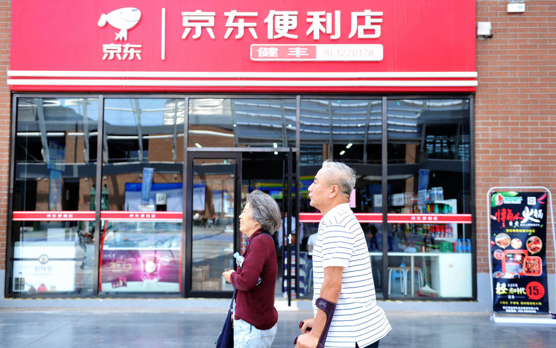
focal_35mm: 37
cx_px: 278
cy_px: 168
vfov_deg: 34.4
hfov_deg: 52.7
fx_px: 561
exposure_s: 1/1250
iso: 1000
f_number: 3.2
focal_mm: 36
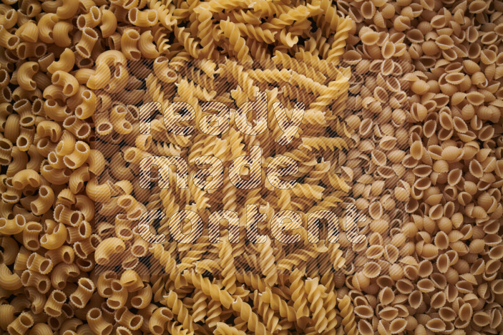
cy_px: 168
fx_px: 699
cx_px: 252
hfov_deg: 39.6
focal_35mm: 50
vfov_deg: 27.0
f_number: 8
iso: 160
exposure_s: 1/100
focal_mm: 50
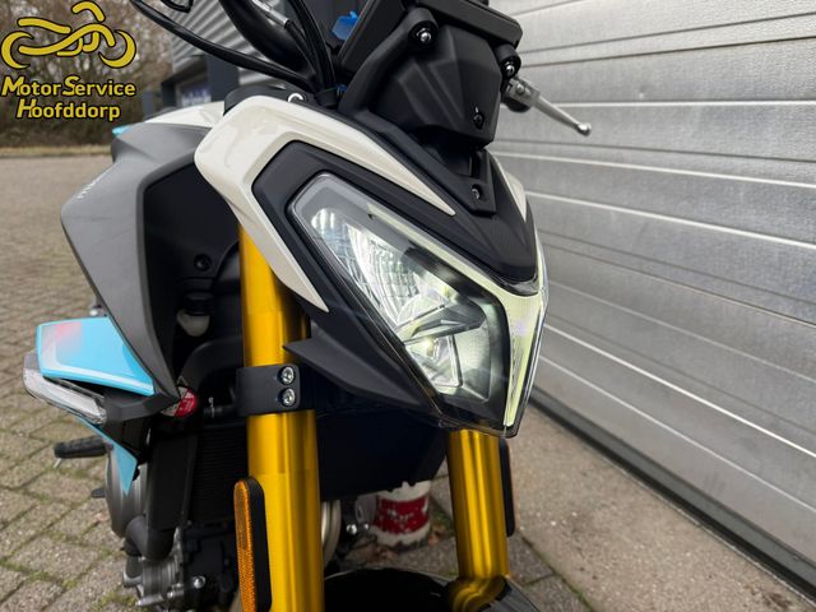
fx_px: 566
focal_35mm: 24
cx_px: 408
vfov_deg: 56.8
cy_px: 306
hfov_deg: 71.6
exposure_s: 1/341
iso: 100
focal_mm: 6.76
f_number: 1.78
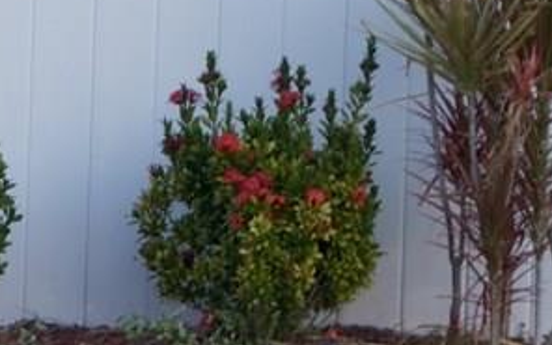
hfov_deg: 6.5
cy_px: -105
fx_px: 4784
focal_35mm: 318
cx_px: -343
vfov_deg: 4.1
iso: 100
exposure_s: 1/100
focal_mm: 60
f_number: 5.6
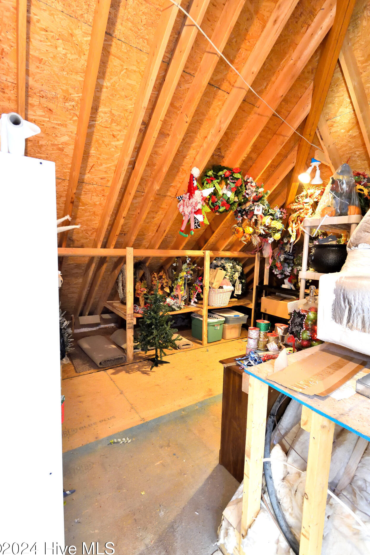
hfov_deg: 73.7
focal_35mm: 16
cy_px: 280
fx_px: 247
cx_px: 186
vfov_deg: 96.7
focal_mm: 10
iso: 3200
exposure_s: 1/60
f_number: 4.5
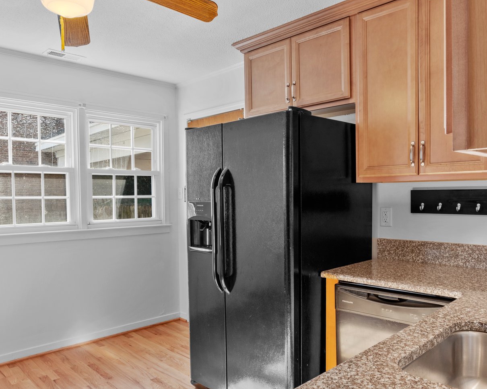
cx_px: 251
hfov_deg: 64.1
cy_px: 189
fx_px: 389
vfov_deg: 53.2
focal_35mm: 27
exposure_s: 1
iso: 100
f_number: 10
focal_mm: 17
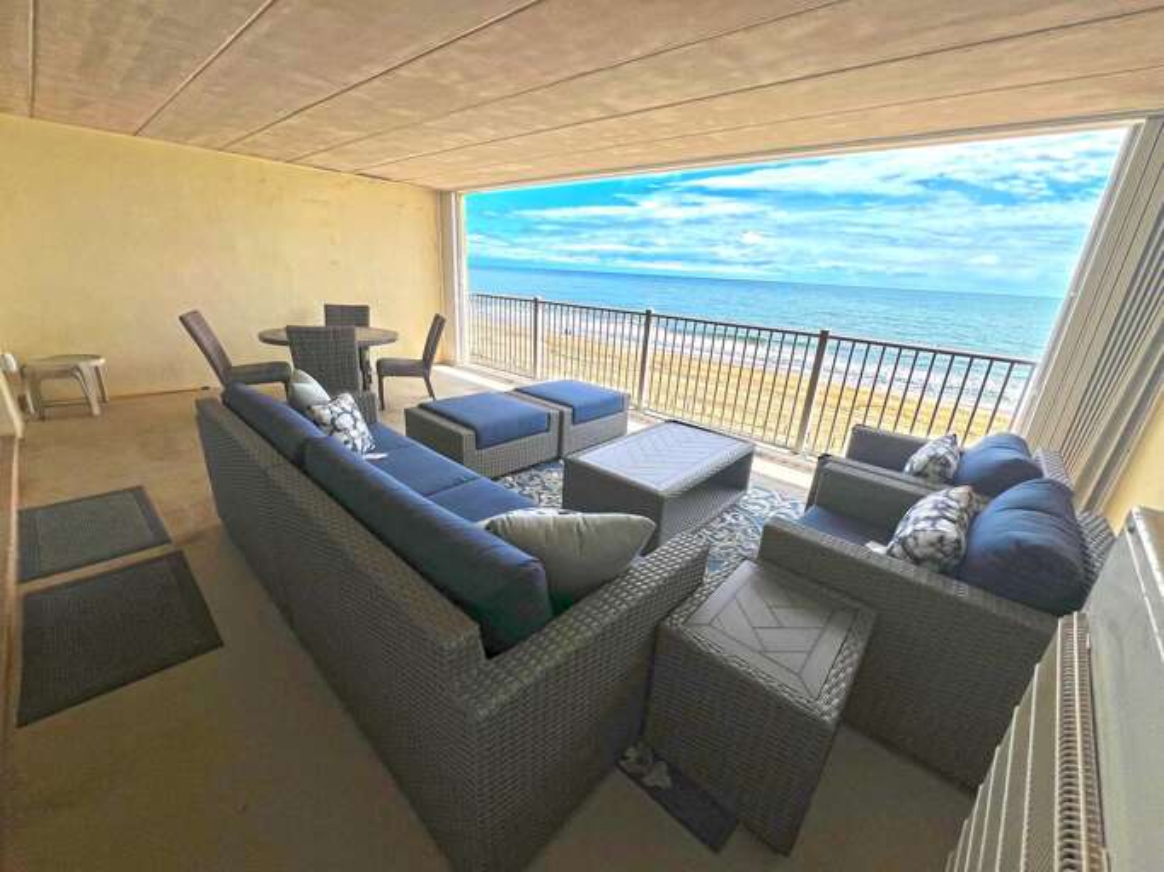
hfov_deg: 106.2
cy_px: 436
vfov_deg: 89.9
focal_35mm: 13
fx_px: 437
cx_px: 582
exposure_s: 1/1531
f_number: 1.8
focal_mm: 1.57
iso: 32
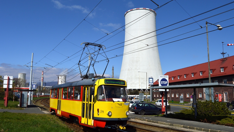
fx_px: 180
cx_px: 115
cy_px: 66
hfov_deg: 66.1
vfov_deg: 40.2
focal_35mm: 29
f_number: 11
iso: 100
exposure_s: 1/500
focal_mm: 18
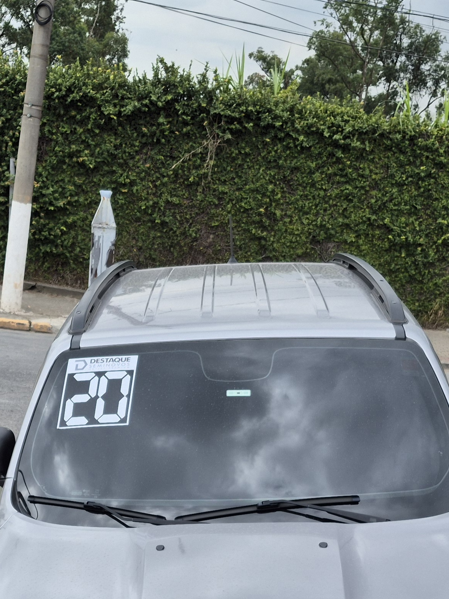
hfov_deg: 32.9
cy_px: 566
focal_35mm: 44
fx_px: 761
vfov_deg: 39.1
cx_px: 246
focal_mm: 5.4
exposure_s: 1/1429
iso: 25
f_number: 1.8
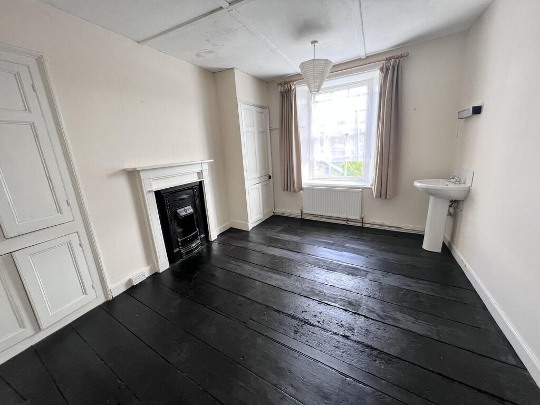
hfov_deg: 106.2
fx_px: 203
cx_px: 270
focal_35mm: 13
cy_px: 202
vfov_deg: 89.9
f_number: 1.8
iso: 80
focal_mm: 1.57
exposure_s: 1/99
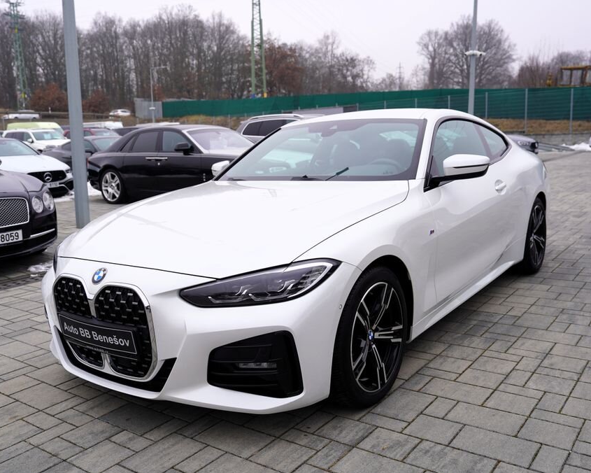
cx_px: 277
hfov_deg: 54.2
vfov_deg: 44.5
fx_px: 577
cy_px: 238
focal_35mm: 33
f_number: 4
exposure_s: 1/125
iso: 100
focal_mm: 29
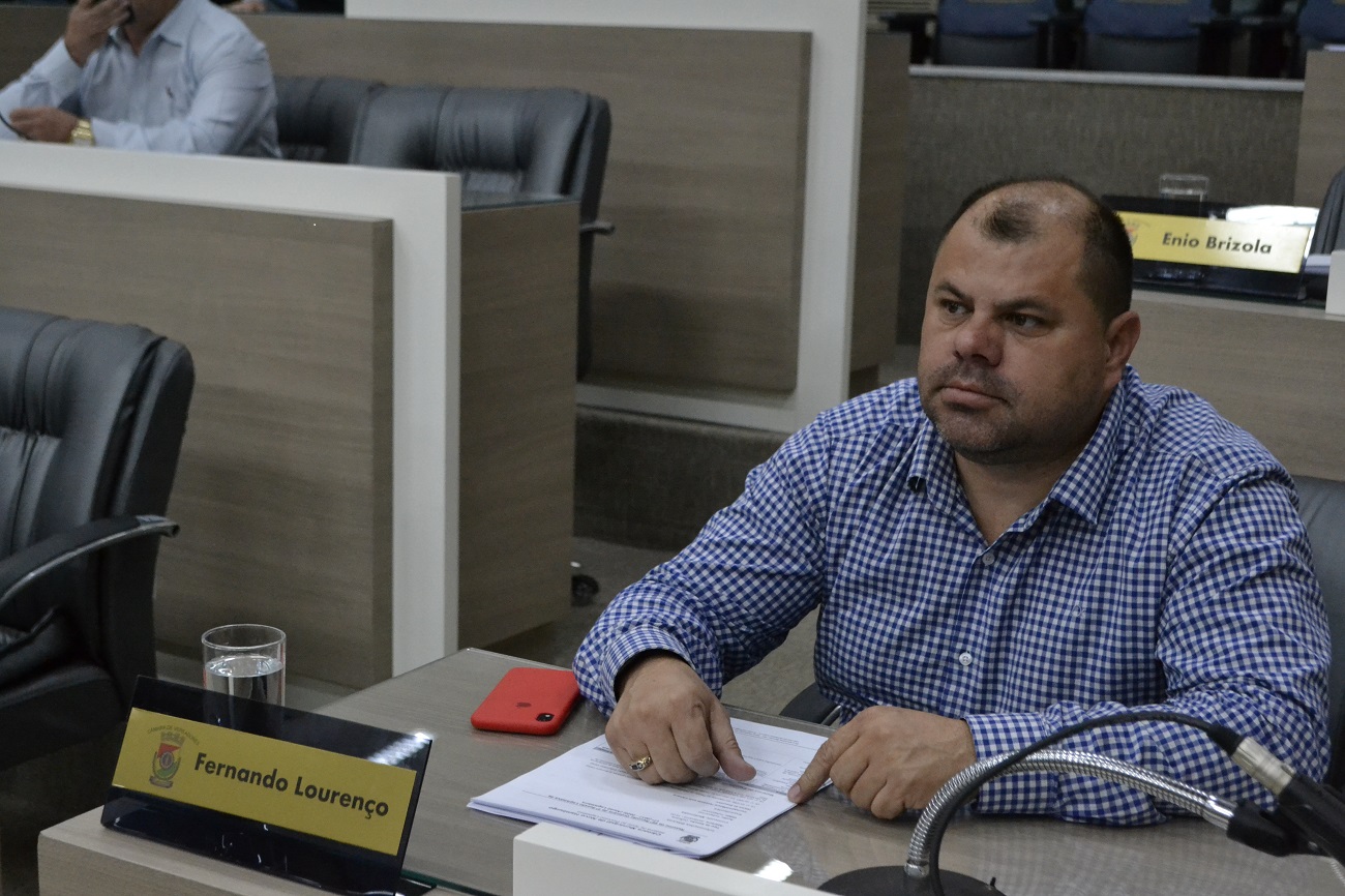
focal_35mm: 54
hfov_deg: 36.9
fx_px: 2017
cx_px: 672
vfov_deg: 25.0
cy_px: 448
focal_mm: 36
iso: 3200
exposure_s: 1/125
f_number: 5.6
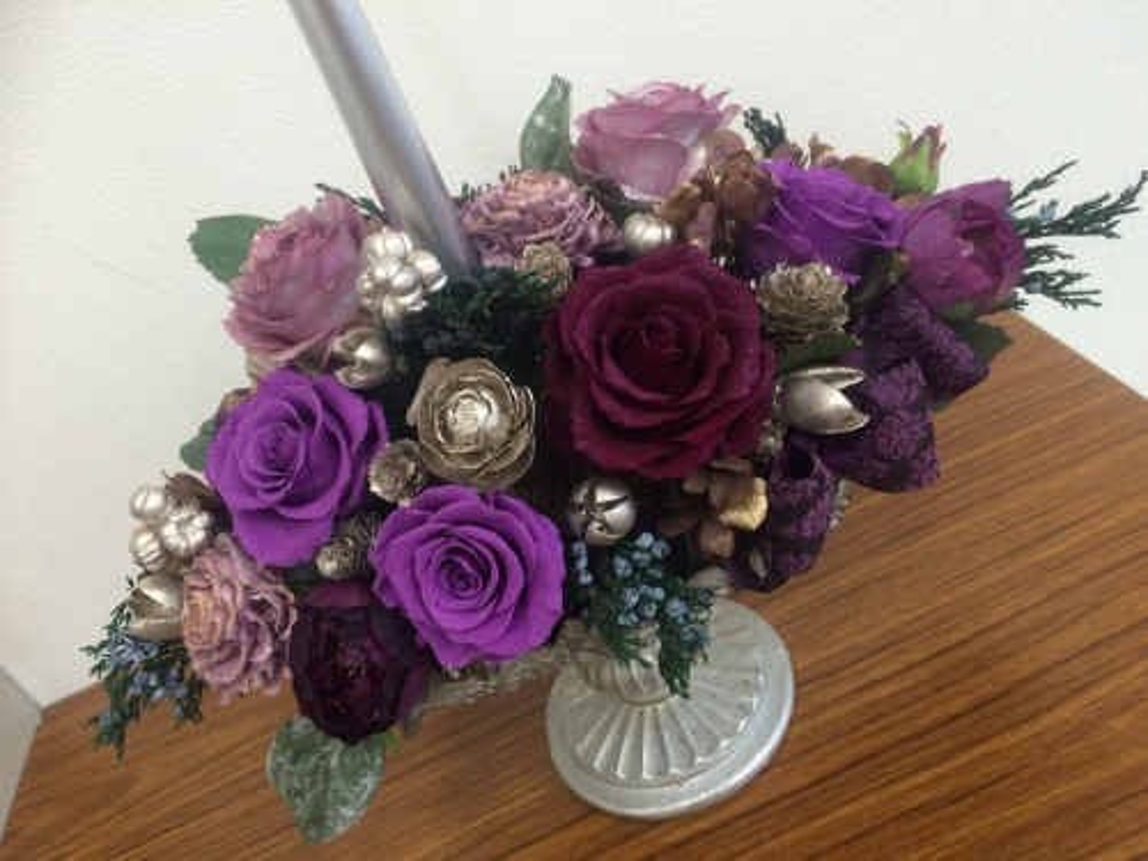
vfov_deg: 48.2
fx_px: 962
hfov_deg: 61.7
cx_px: 574
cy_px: 430
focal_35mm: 29
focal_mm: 4.15
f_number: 2.2
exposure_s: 1/30
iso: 64
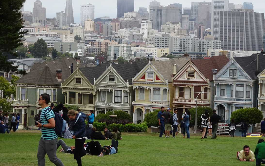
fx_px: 816
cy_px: 41
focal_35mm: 113
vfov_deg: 11.6
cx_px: 150
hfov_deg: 18.4
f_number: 5
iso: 80
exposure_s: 1/500
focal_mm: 13.69
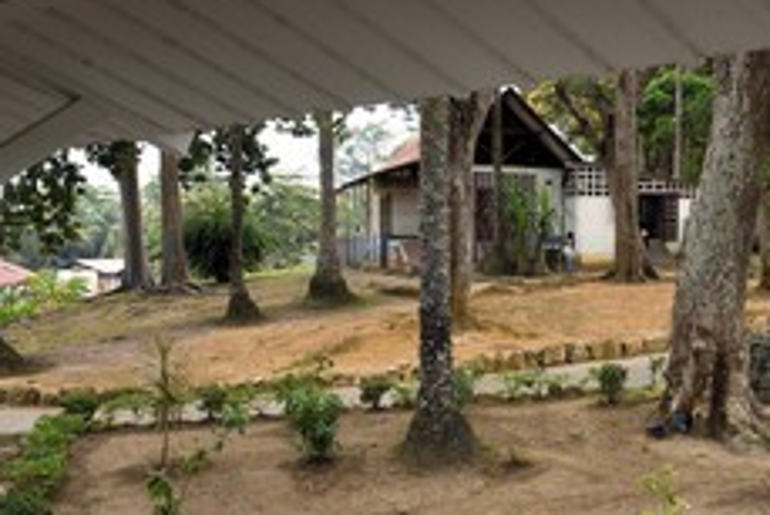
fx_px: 942
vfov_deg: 30.6
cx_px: 625
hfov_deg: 42.3
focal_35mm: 44
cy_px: 266
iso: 800
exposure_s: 1/200
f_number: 7.1
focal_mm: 24
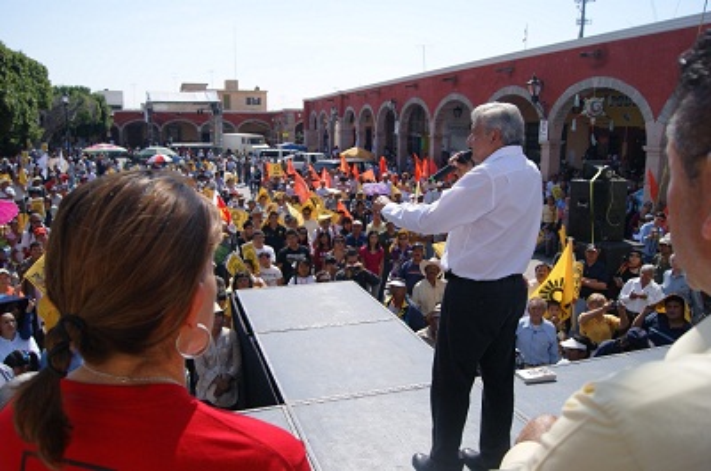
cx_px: 356
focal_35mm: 27
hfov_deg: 67.5
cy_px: 236
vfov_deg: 47.7
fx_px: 532
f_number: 5
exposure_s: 1/640
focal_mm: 18
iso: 100
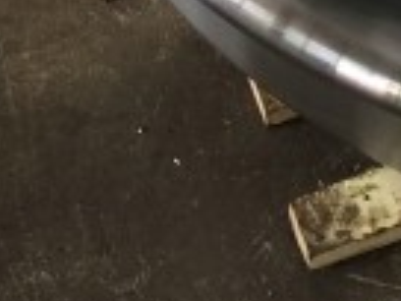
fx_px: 1981
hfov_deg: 11.1
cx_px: 599
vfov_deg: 7.9
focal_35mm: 171
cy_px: -469
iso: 32
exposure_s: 1/33
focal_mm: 4.15
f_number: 2.2
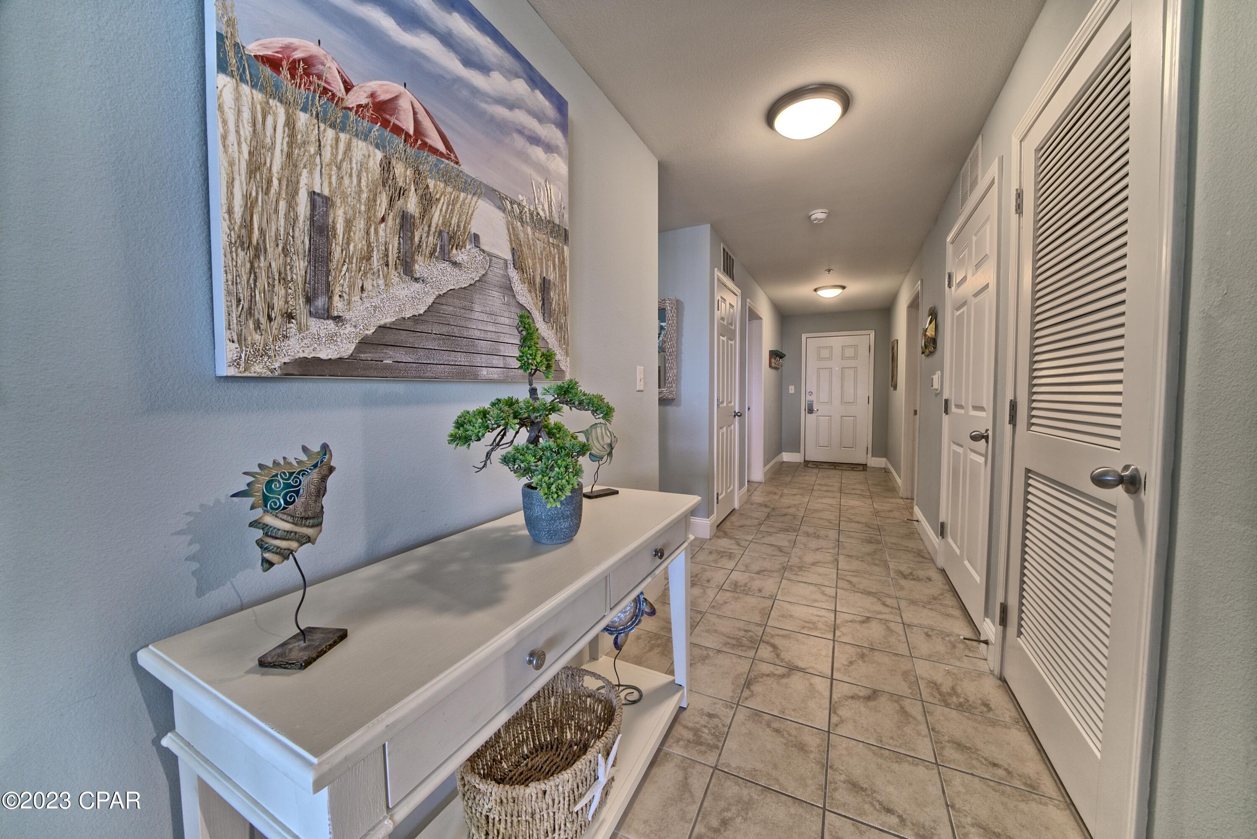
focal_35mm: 12
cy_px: 420
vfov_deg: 90.1
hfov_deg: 112.6
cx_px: 628
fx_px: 419
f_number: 11
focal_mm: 12
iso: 800
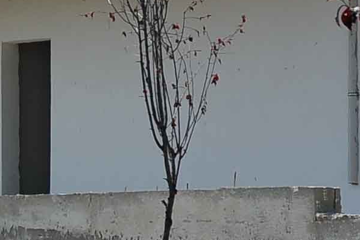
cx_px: -734
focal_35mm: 342
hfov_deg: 5.6
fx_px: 3420
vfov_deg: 4.0
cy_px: -22
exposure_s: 1/1250
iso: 200
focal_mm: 48
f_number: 5
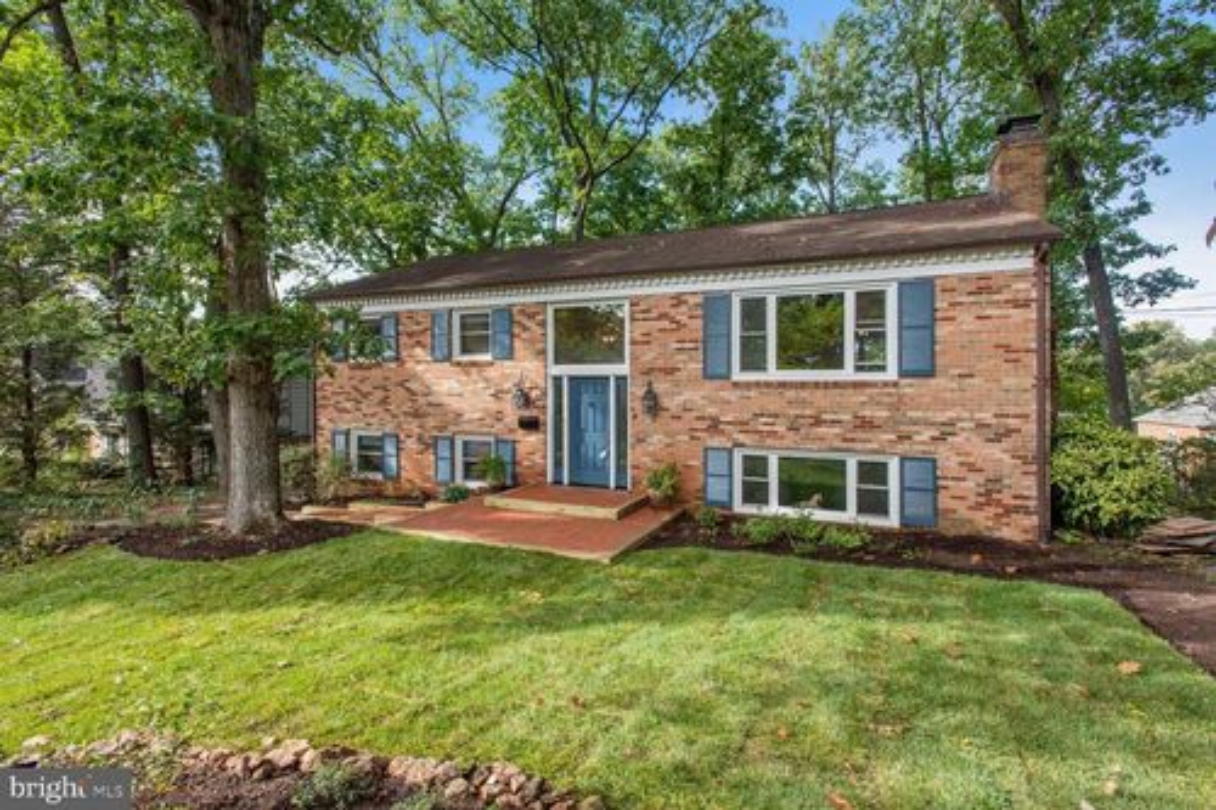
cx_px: 608
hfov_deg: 93.3
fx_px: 574
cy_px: 405
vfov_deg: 70.4
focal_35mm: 17
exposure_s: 1/60
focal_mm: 17
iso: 100
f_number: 8
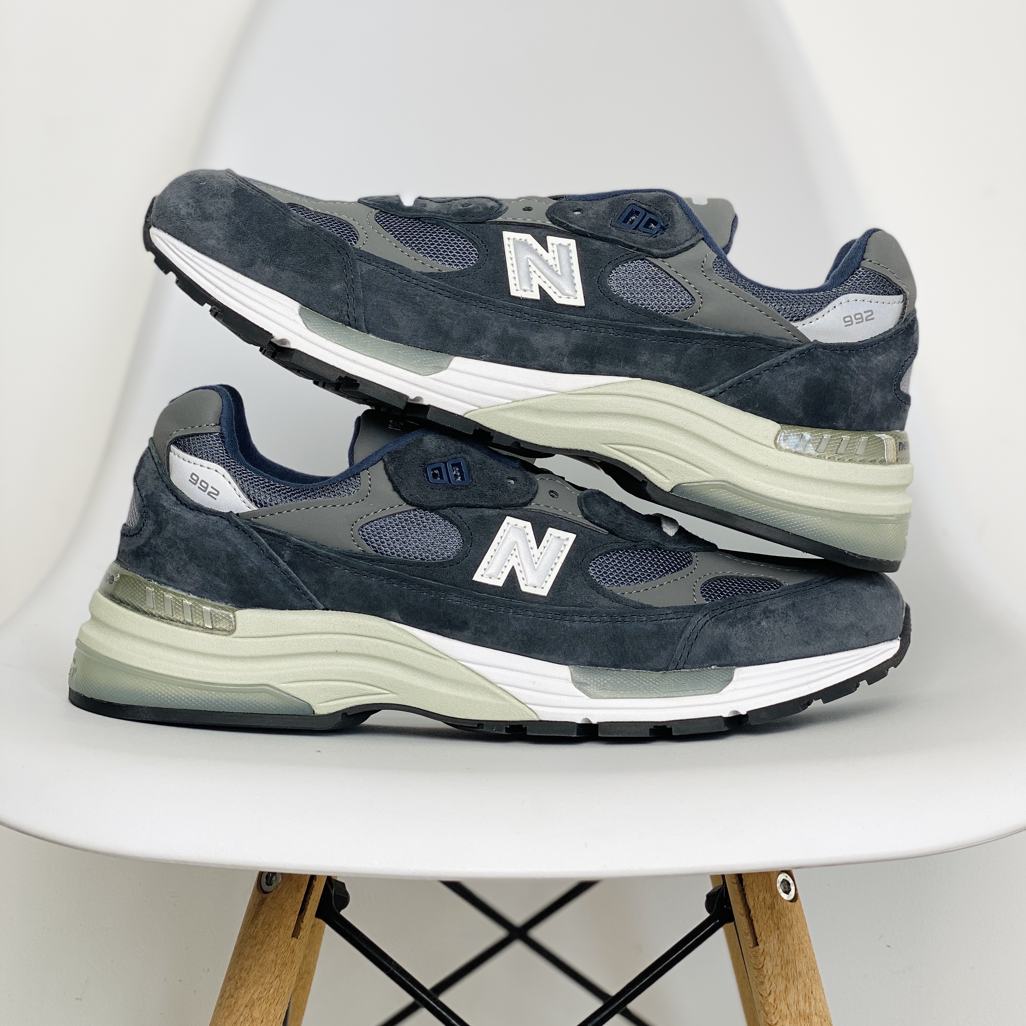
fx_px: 2079
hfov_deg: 27.7
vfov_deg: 27.7
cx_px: 514
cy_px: 422
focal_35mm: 62
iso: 32
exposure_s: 1/100
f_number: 2
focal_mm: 6
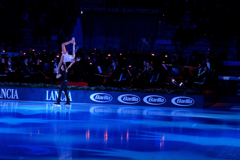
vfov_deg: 6.8
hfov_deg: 10.2
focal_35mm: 202
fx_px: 1349
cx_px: 120
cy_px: 80
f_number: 5
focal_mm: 135
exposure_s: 1/125
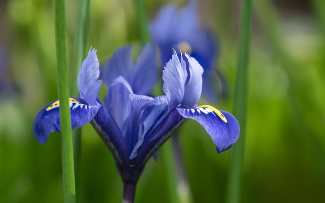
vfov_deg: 14.1
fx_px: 824
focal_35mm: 93
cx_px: 162
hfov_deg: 22.3
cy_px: 104
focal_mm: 90
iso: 1000
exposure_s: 1/500
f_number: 5.6
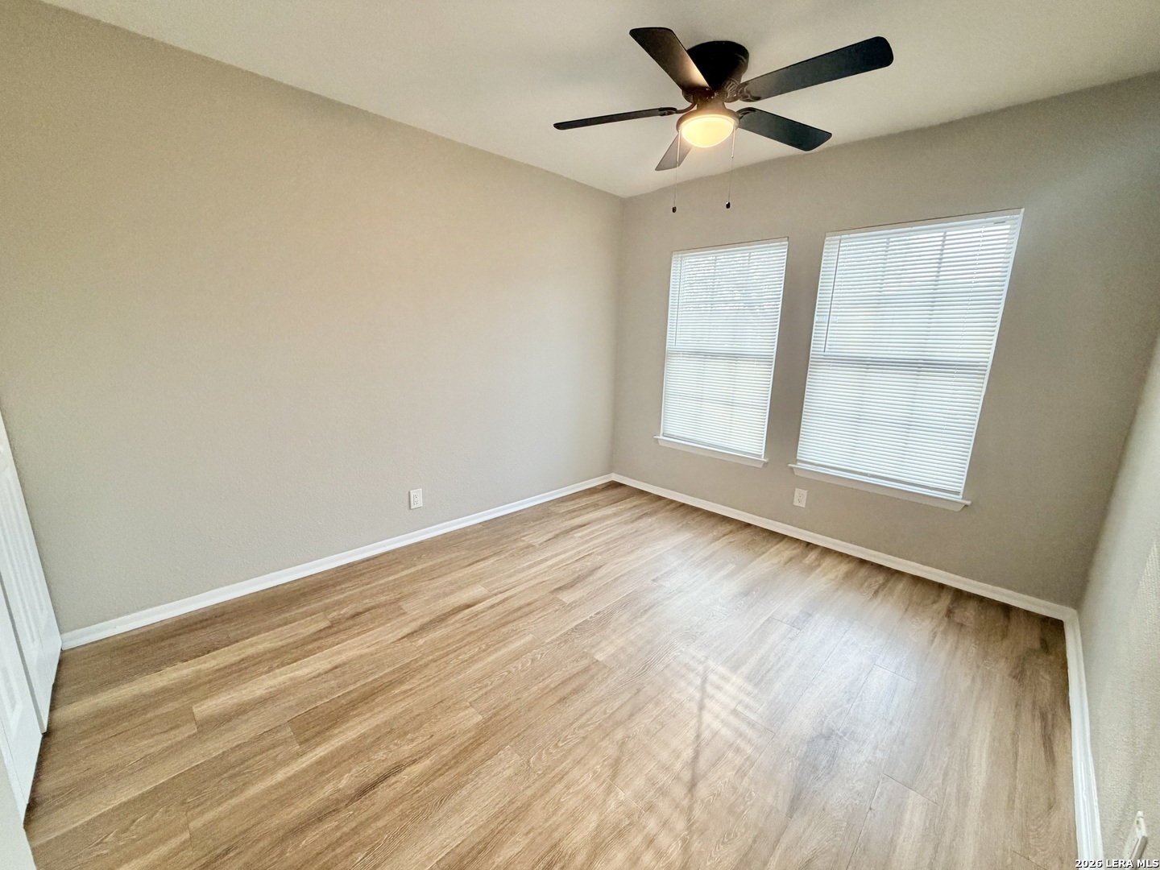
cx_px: 580
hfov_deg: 102.1
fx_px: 469
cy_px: 435
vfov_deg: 85.7
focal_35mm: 14
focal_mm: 2.22
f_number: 2.2
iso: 250
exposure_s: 1/60
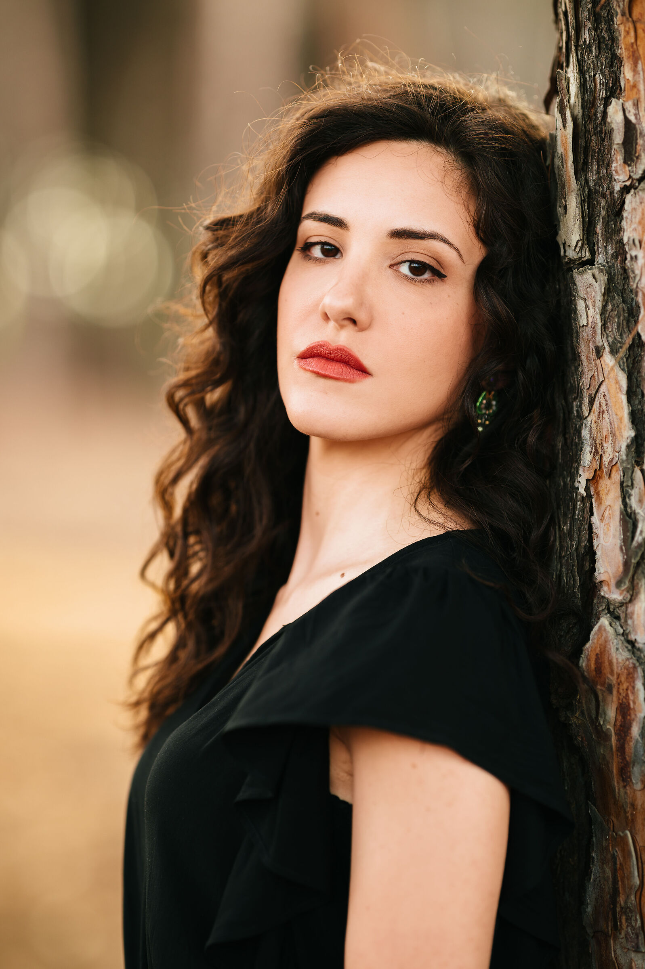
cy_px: 484
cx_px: 322
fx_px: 3633
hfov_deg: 10.1
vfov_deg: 15.2
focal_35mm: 135
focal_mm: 135
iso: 100
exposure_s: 1/250
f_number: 1.8
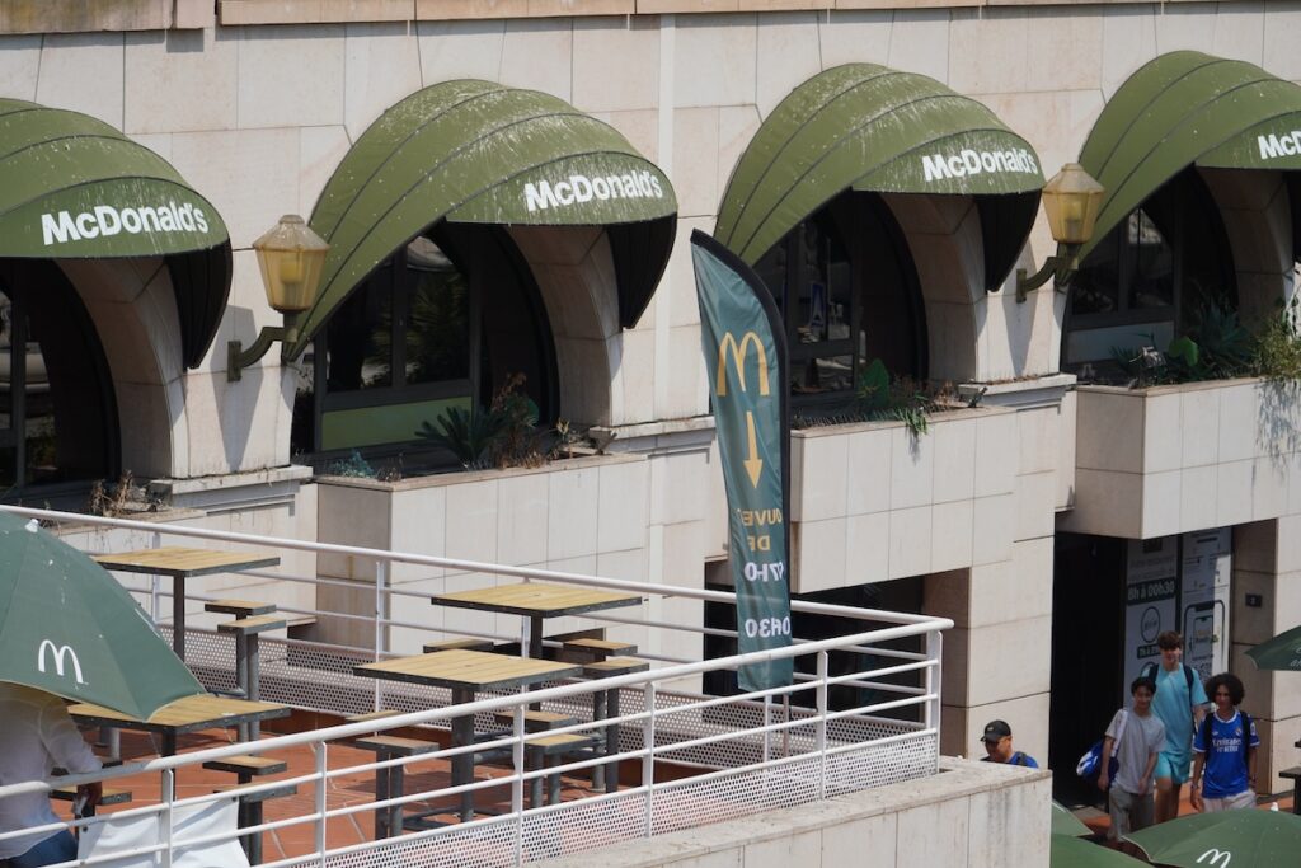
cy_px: 434
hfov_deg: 14.0
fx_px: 5313
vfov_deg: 9.3
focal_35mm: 147
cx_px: 650
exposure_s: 1/800
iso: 100
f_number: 5.6
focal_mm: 98
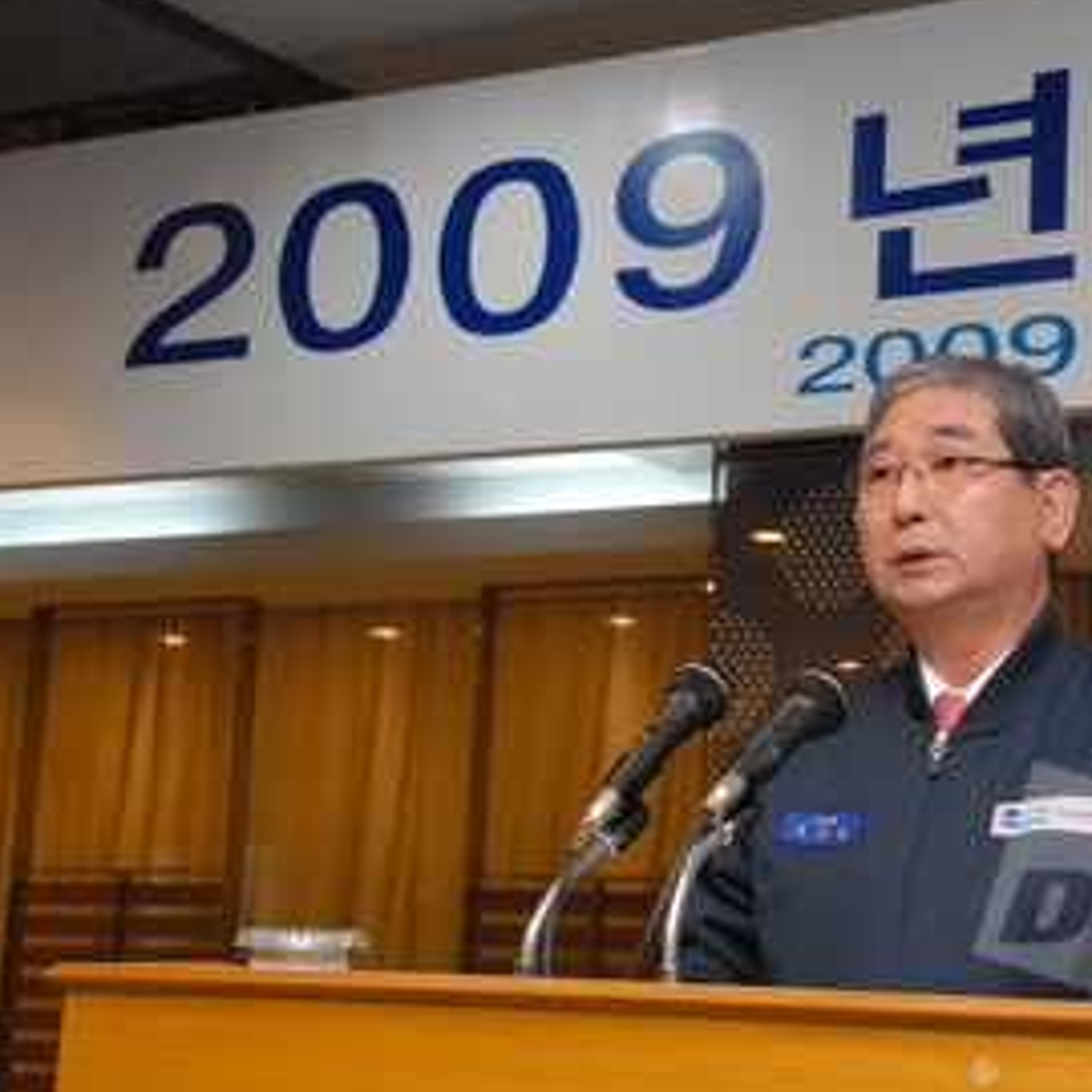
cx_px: 801
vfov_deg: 26.5
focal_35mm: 65
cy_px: 554
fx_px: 2320
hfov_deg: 26.2
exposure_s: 1/50
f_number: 7.1
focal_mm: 32
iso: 1600
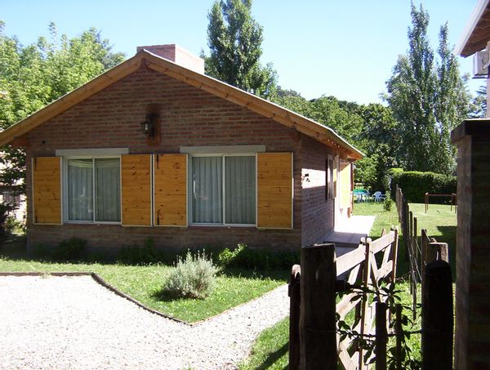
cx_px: 245
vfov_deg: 37.0
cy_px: 185
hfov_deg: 47.8
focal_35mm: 39
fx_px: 553
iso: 100
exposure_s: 1/411
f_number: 3.84
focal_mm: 5.26
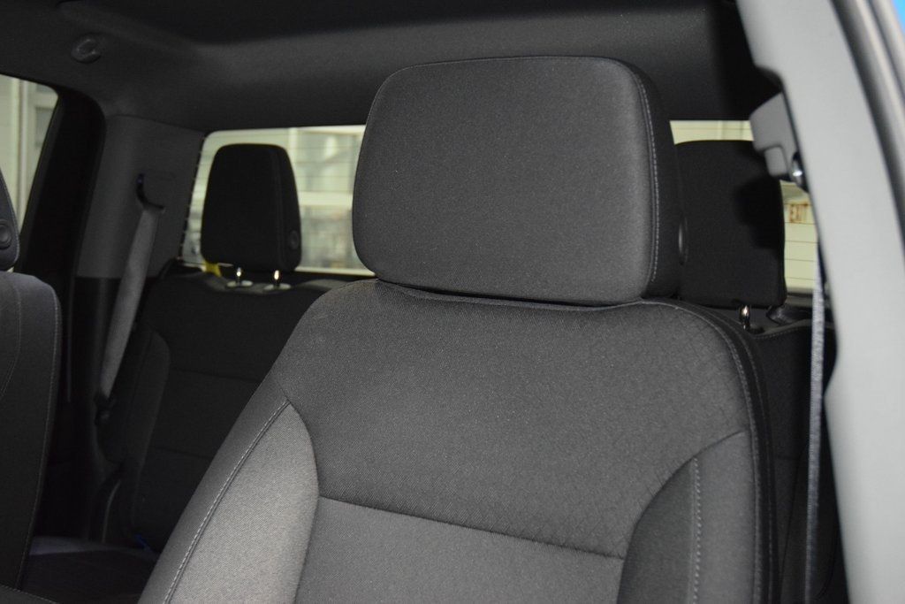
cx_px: 452
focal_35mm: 38
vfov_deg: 35.5
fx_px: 943
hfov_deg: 51.3
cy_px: 302
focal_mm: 25
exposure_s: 1/40
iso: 3200
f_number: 3.8
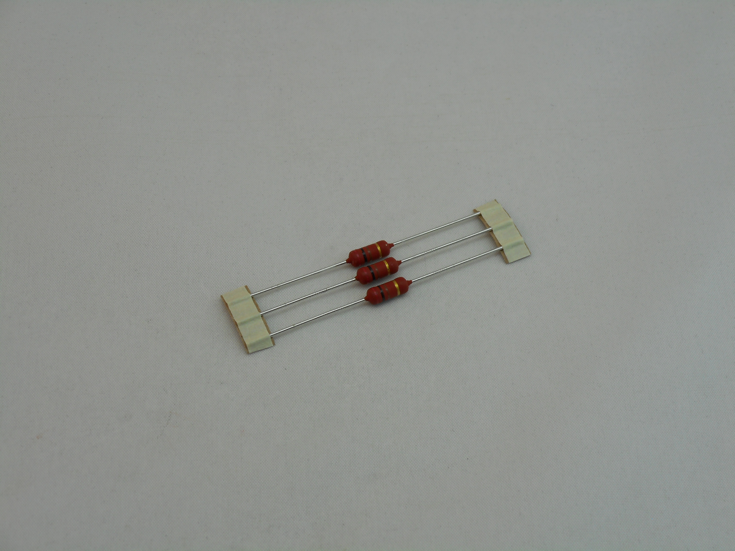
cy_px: 276
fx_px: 1635
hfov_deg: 25.3
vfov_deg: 19.1
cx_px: 368
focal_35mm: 77
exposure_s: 1/50
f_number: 5.5
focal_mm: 13.8
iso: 80
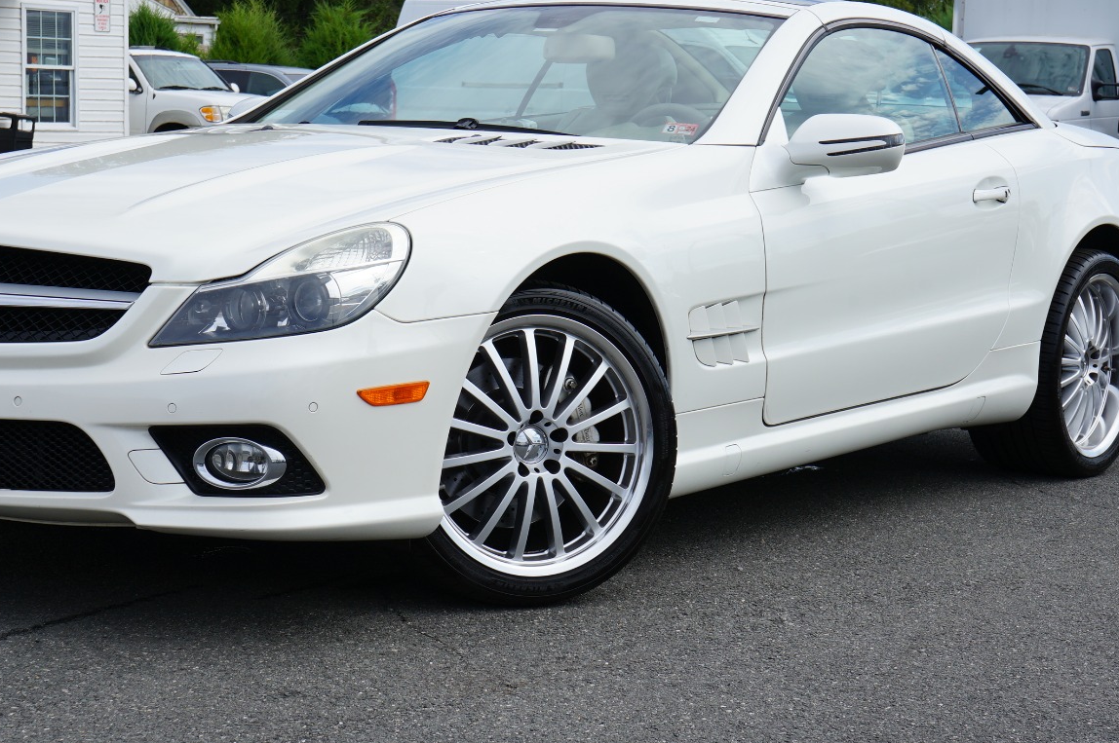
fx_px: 2329
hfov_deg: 27.0
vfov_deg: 18.1
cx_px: 465
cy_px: 394
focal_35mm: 75
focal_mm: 53
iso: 100
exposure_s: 1/160
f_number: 11
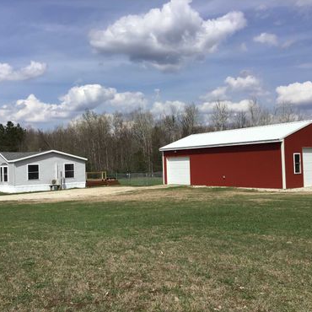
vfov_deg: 44.9
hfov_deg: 44.8
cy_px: 157
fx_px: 377
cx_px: 133
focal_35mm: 37
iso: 25
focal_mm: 3.3
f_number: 2.4
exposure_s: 1/2398
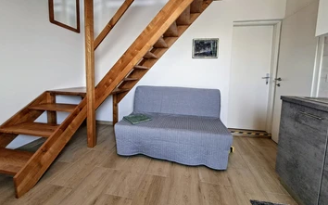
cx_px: 165
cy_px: 87
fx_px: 125
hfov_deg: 105.3
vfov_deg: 78.1
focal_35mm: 14
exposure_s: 1/40
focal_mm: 1.74
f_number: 2.2
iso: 80
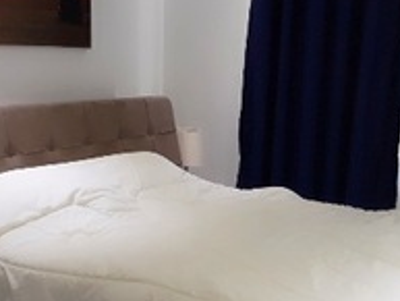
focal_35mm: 64
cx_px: 237
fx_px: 740
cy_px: 242
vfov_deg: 22.6
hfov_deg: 30.2
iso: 160
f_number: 1.9
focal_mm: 3.6
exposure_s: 1/25
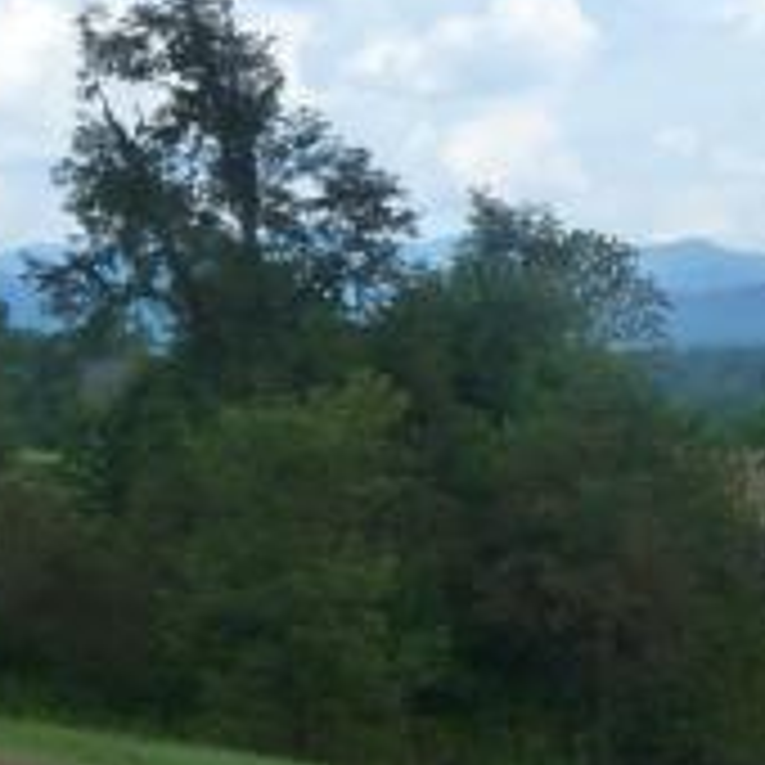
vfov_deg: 11.8
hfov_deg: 11.5
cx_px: 950
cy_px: 346
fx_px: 3700
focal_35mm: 148
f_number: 3.7
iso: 160
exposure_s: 1/500
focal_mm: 6
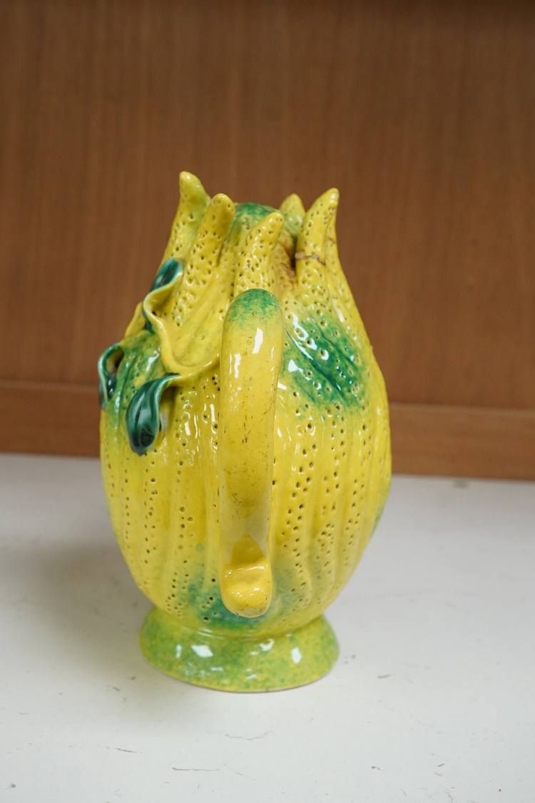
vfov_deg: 43.6
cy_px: 402
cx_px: 268
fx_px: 1003
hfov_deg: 29.9
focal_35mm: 45
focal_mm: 30
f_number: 11
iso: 2500
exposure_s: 1/160
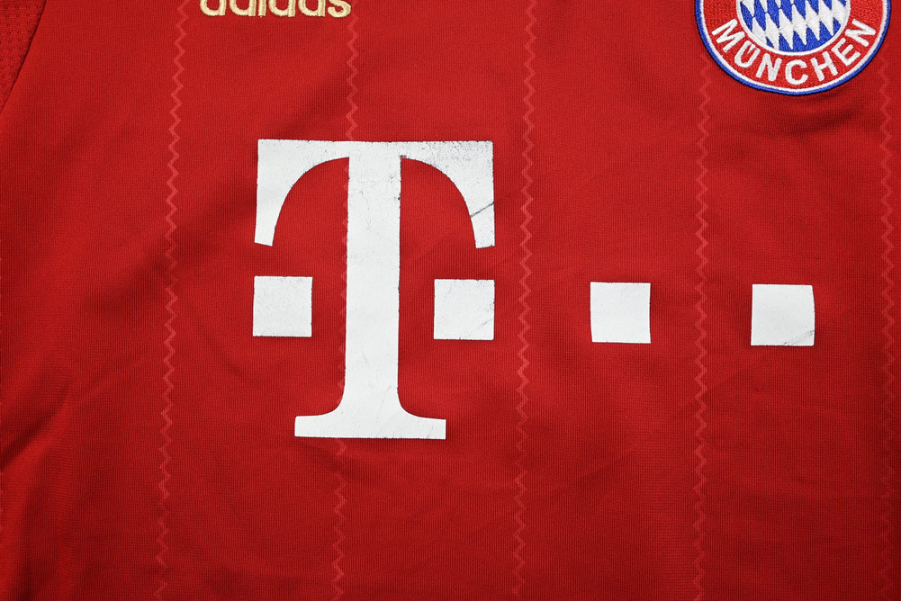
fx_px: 839
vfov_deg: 39.4
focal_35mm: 34
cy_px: 300
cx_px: 450
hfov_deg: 56.5
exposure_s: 1/100
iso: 200
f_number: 5
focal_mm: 33.5
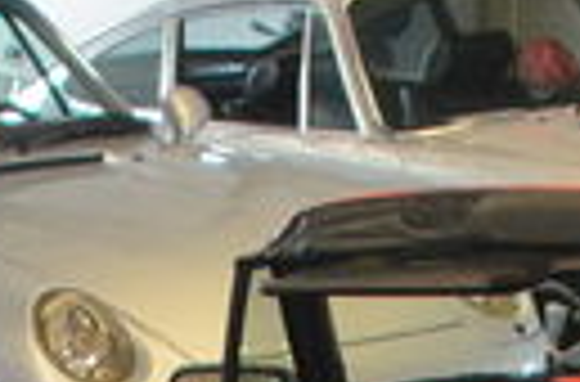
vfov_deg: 6.9
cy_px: 1088
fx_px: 2873
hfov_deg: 11.5
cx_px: 220
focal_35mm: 179
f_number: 3.5
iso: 3200
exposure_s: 1/60
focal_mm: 20
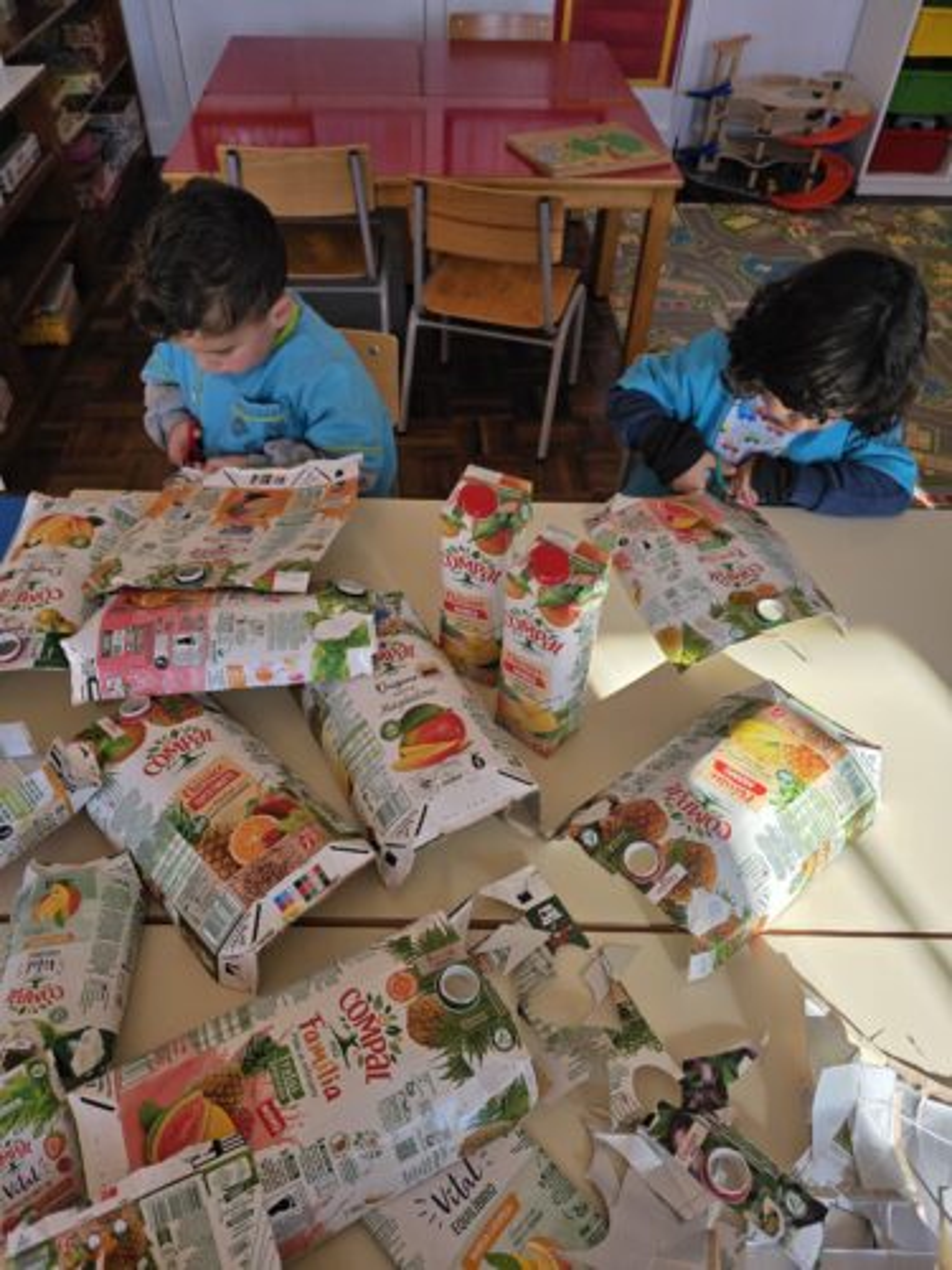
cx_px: 476
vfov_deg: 73.9
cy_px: 635
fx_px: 843
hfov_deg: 58.9
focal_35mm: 23
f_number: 1.7
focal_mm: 6.3
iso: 25
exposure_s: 1/359
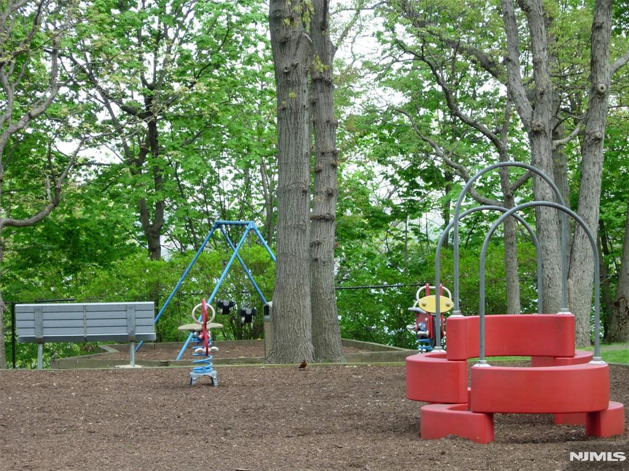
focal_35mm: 103
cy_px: 236
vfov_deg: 14.4
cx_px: 314
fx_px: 1872
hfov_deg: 19.1
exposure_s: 1/73.9
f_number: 4.6
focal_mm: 21.3
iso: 79
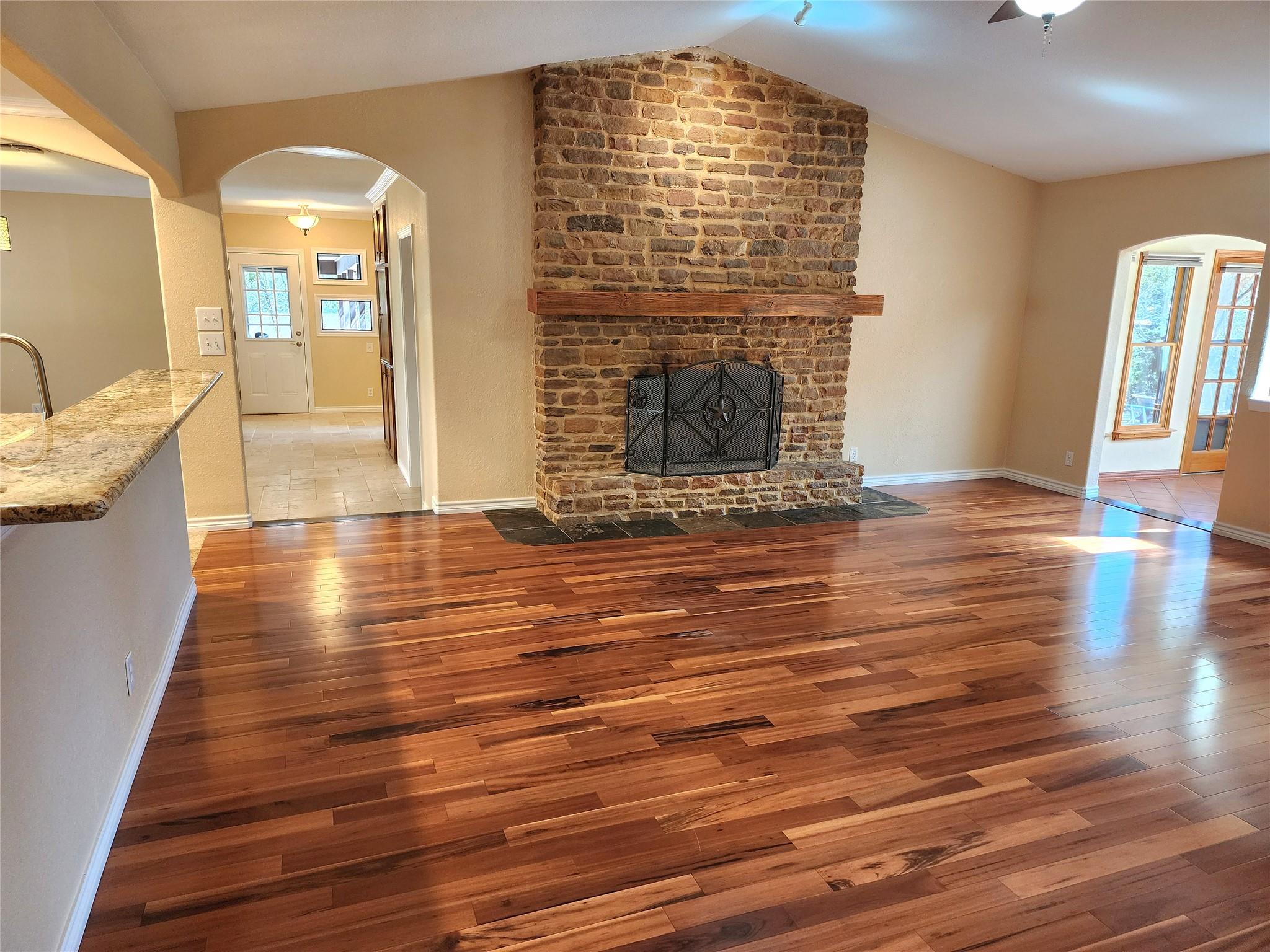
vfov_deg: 58.9
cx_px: 635
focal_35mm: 23
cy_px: 476
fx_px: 844
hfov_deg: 73.9
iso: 320
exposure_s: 1/120
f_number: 1.8
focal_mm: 6.4
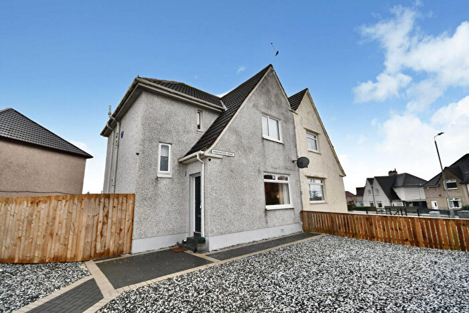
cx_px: 234
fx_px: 195
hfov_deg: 100.4
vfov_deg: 77.4
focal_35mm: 15
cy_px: 156
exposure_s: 1/10
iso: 100
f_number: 8
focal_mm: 10
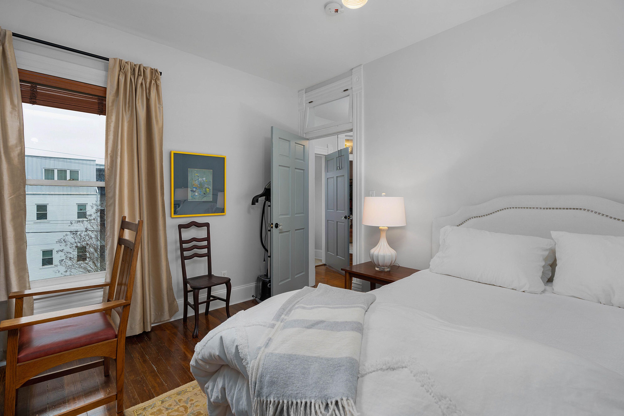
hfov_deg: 96.7
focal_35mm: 16
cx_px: 312
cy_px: 208
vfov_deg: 73.7
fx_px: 277
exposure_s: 1/60
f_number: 7.1
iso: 320
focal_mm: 16
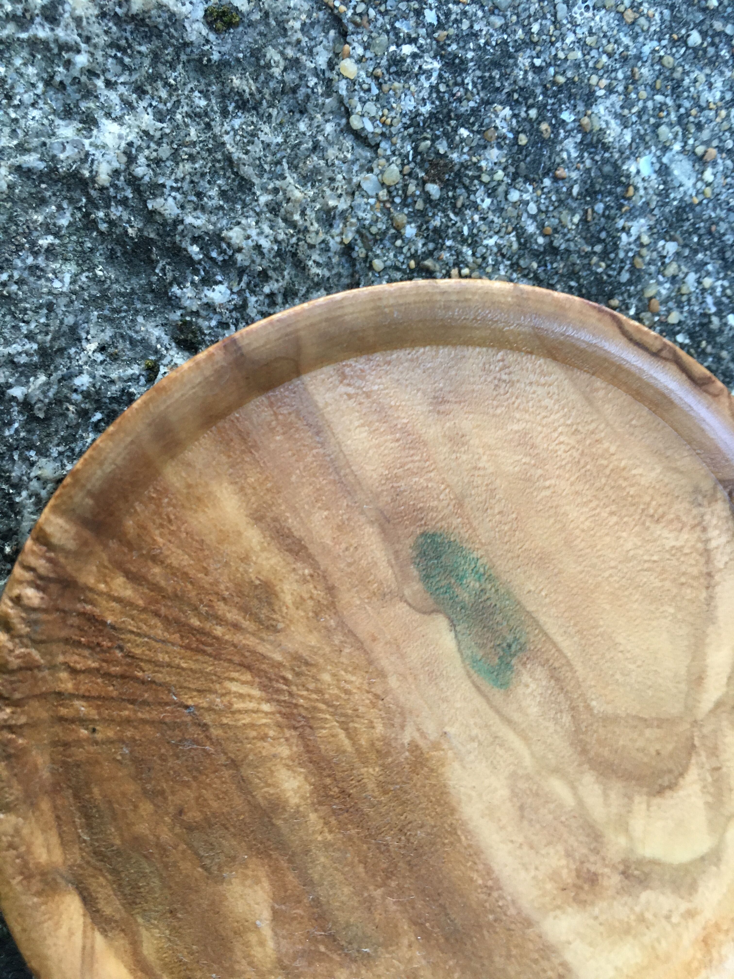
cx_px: 367
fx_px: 820
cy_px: 490
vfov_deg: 61.7
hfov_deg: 48.2
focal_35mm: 29
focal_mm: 4.15
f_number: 2.2
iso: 160
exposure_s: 1/33
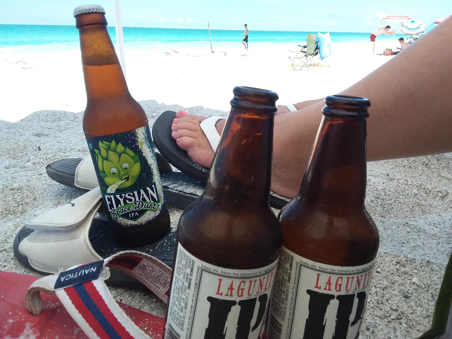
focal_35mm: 27
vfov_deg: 51.4
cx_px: 226
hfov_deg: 65.3
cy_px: 170
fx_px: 353
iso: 40
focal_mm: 2.91
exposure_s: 1/724
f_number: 1.9
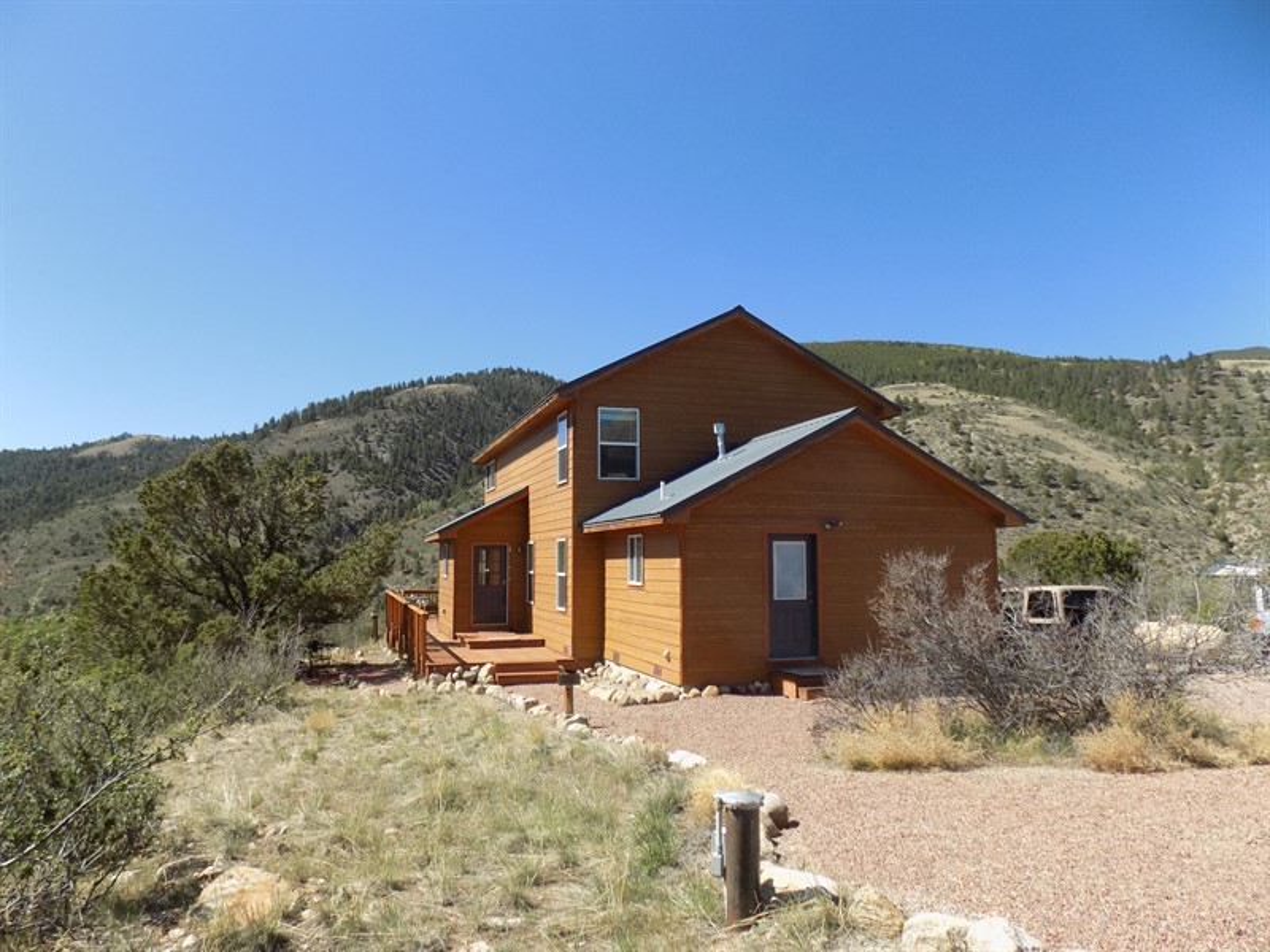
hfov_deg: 73.9
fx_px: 844
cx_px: 635
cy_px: 476
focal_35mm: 23
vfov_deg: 58.9
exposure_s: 1/640
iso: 80
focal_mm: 4
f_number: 3.1
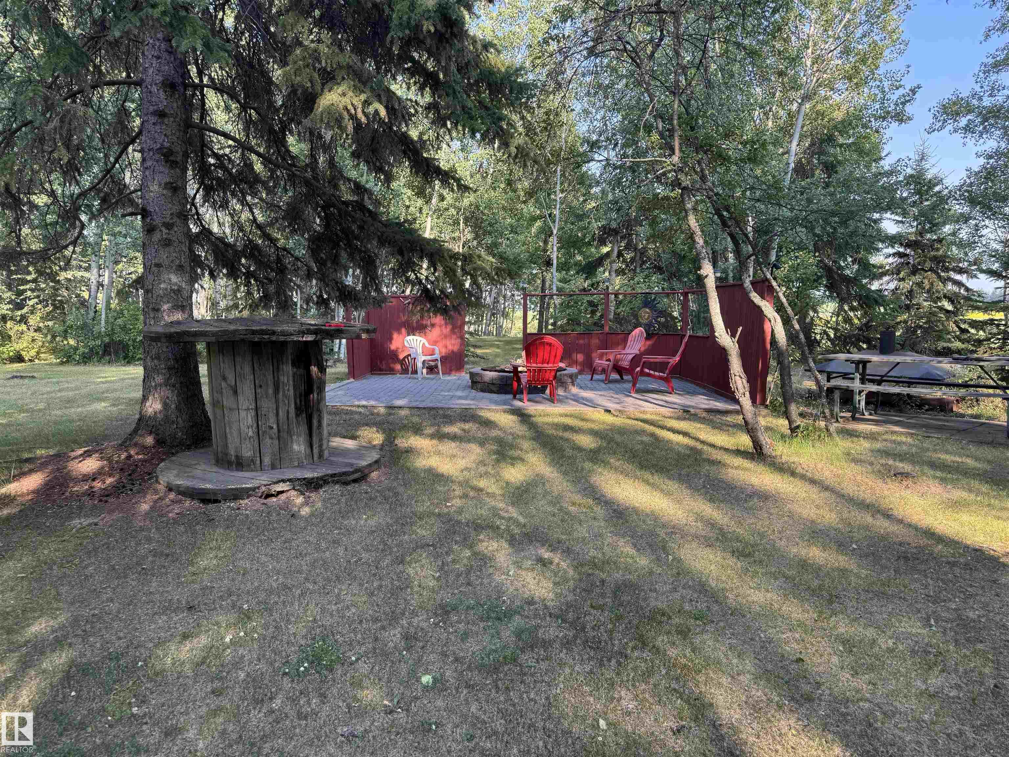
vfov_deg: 56.8
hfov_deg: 71.6
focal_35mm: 24
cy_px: 378
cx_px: 504
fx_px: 700
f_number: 1.78
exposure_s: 1/273
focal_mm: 6.76
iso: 64
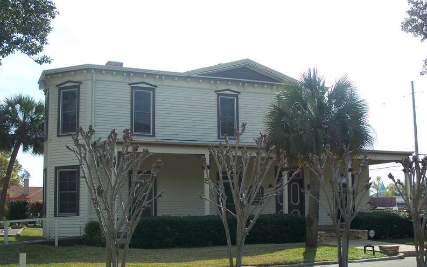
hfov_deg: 43.5
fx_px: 535
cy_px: 148
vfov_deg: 28.0
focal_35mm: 46
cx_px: 214
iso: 64
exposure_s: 1/500
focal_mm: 9.1
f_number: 3.2
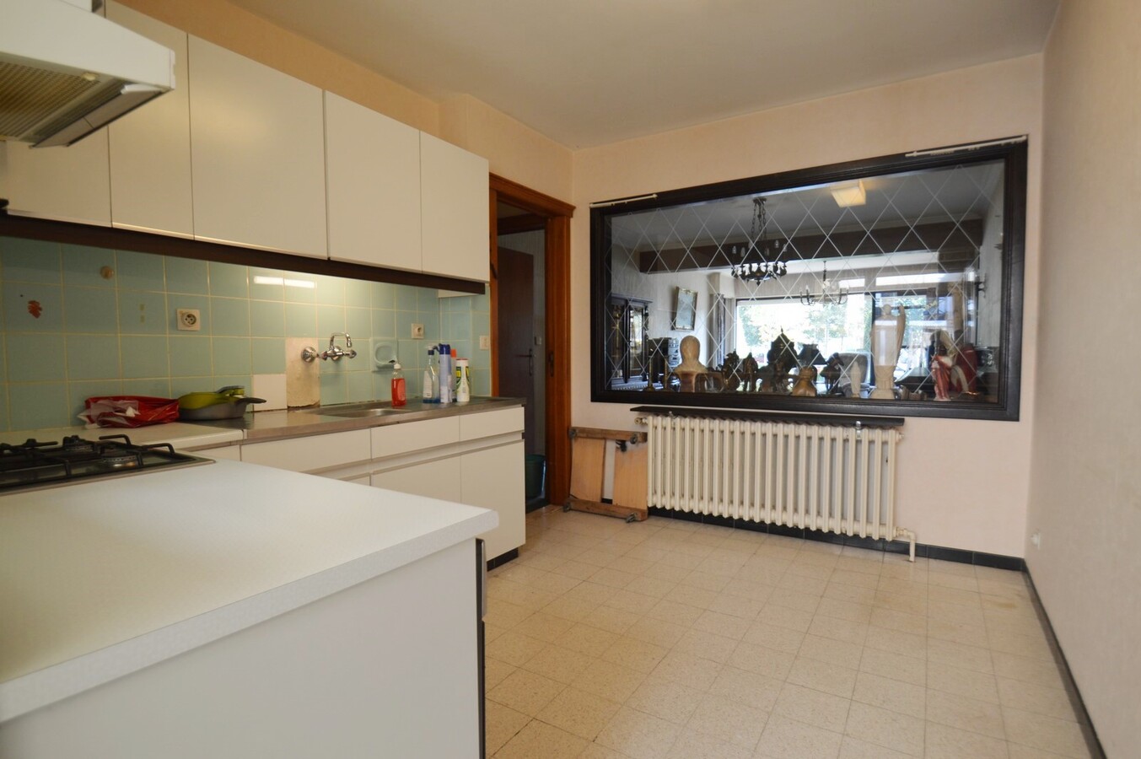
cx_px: 570
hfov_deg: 90.0
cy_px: 380
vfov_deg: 67.3
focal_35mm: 18
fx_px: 570
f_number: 4
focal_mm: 12
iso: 400
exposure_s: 1/60
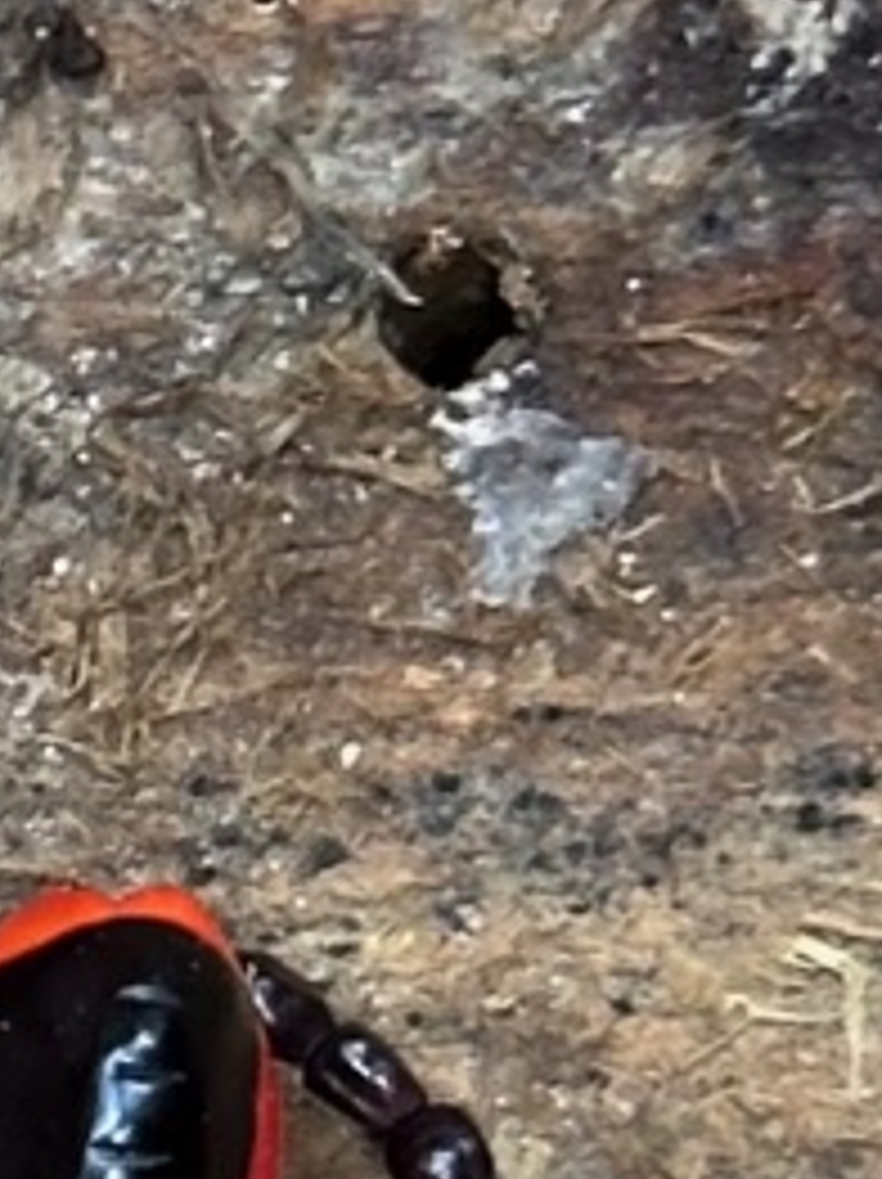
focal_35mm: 370
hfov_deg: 3.9
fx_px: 12590
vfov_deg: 5.4
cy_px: 310
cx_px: -1890
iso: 80
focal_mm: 6.86
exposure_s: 1/105
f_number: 1.78
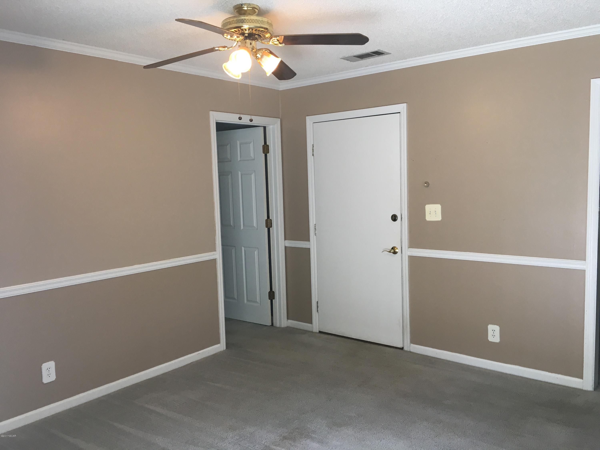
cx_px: 300
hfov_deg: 61.7
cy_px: 225
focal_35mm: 29
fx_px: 503
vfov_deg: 48.2
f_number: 2.2
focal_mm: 4.15
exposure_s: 1/40
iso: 25
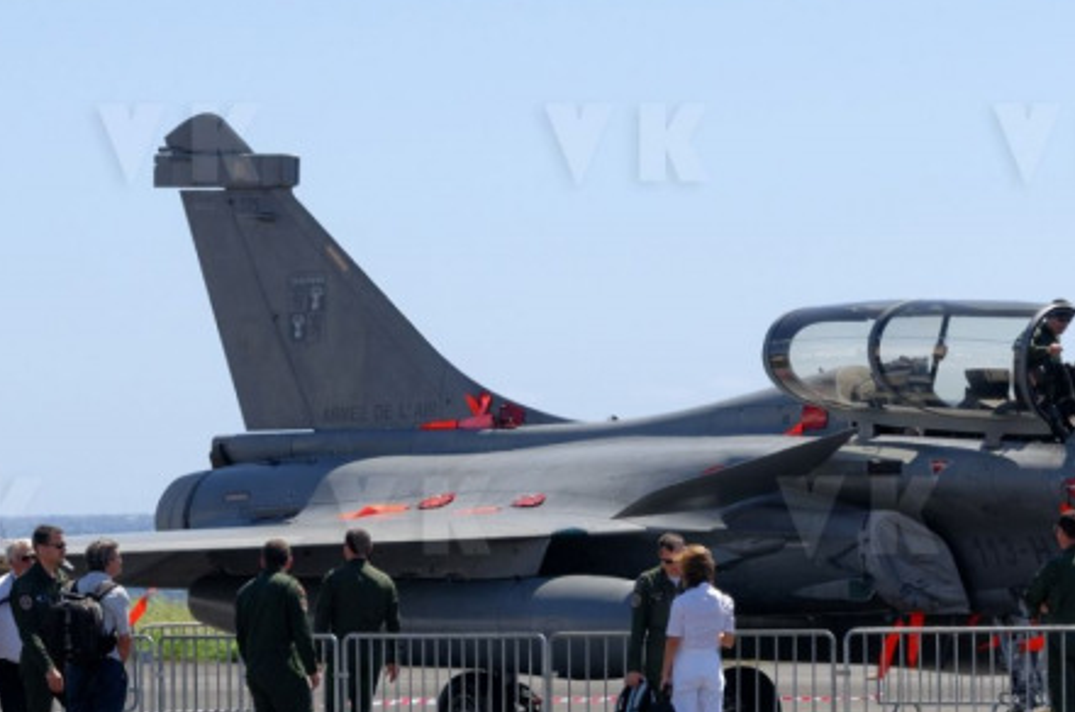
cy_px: 590
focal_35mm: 299
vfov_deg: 4.6
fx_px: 8909
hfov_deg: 6.9
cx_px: 626
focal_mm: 110
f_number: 8
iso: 100
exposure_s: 1/640
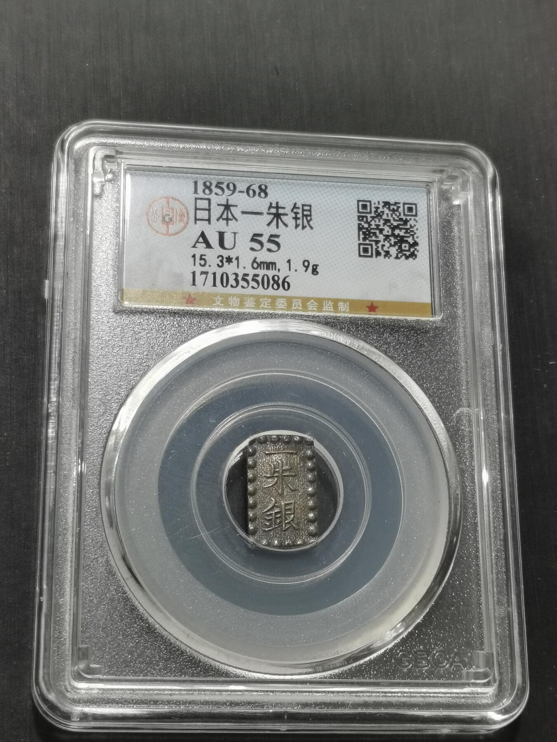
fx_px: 1523
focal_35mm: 71
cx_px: 278
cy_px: 371
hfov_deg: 20.7
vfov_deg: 27.4
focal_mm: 5.58
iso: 64
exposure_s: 1/100
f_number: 1.8
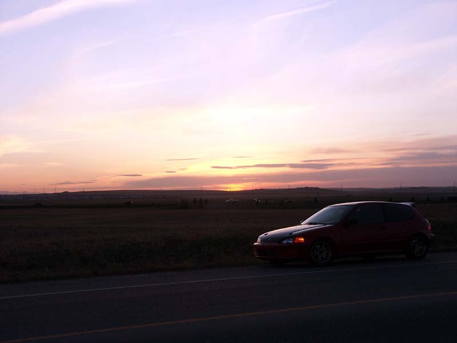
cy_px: 172
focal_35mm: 64
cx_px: 228
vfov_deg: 22.9
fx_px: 845
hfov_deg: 30.3
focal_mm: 16.02
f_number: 4.5
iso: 100
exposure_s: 1/125
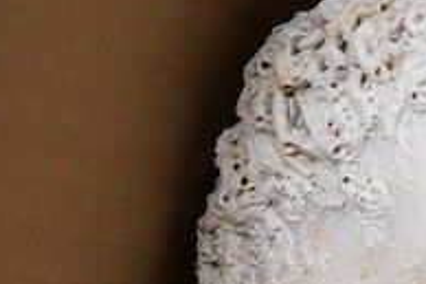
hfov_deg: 9.4
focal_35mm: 209
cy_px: 467
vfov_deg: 6.5
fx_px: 2471
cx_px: 786
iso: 1250
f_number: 4
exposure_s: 1/125
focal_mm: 30
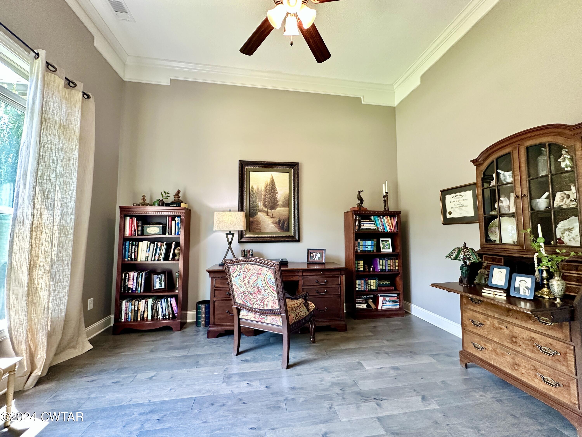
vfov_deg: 85.7
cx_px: 291
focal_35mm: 14
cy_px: 218
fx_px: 235
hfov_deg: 102.1
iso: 200
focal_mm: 2.22
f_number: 2.2
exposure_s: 1/60
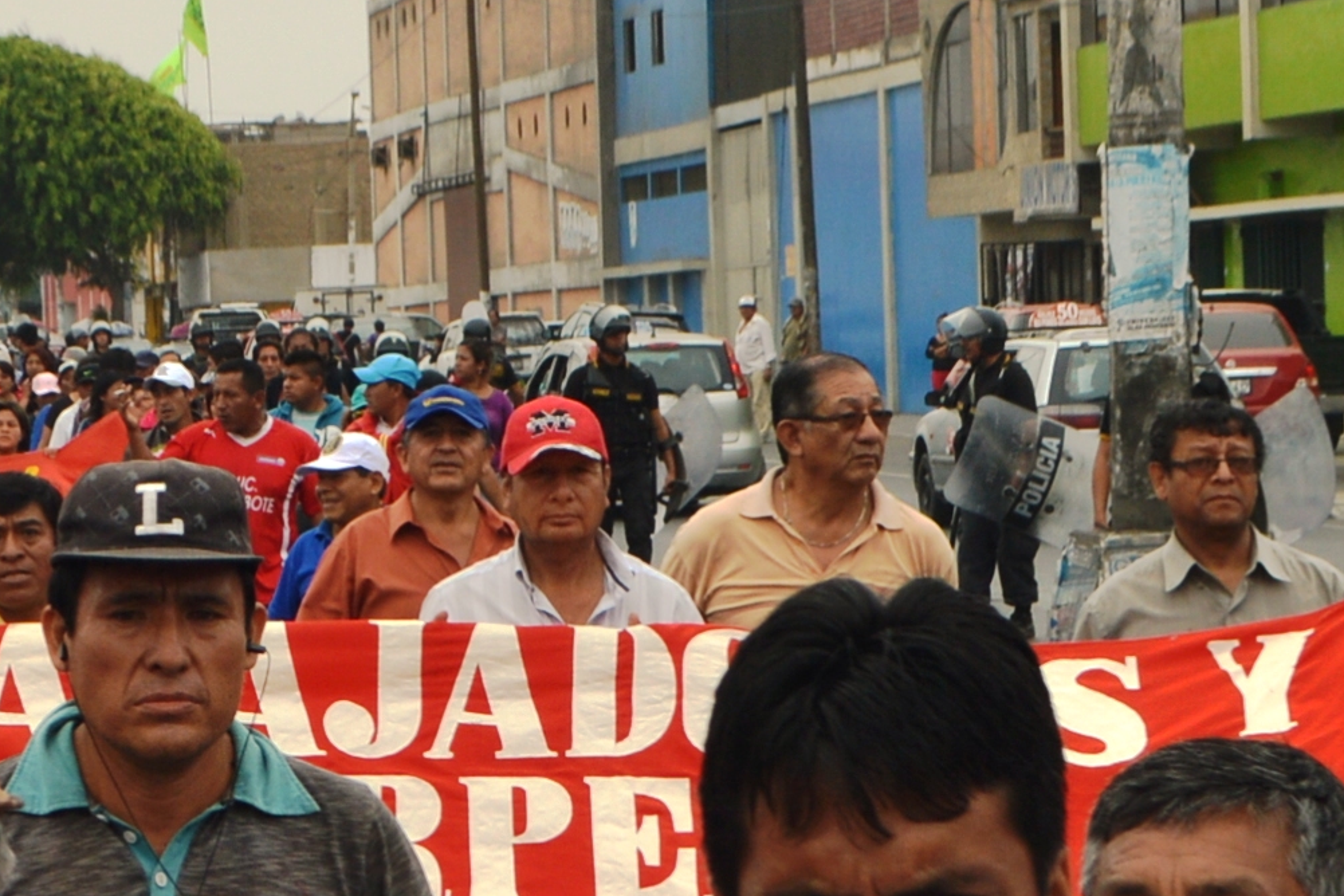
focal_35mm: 162
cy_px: 723
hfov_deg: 12.6
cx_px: 235
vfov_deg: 8.5
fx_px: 6048
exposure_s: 1/320
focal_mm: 24
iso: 100
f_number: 9
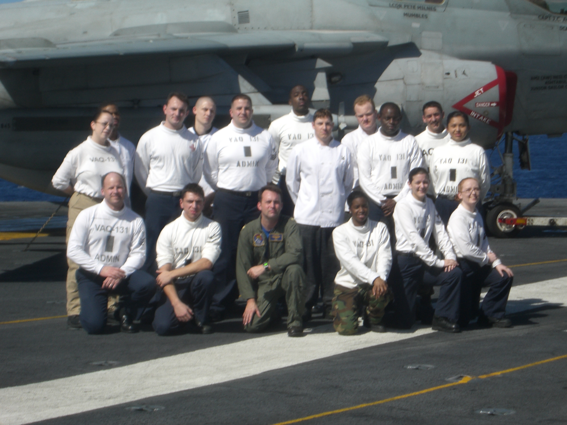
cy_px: 212
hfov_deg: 17.3
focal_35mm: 114
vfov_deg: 13.0
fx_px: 1867
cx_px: 284
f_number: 5.1
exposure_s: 1/160
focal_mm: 23.7
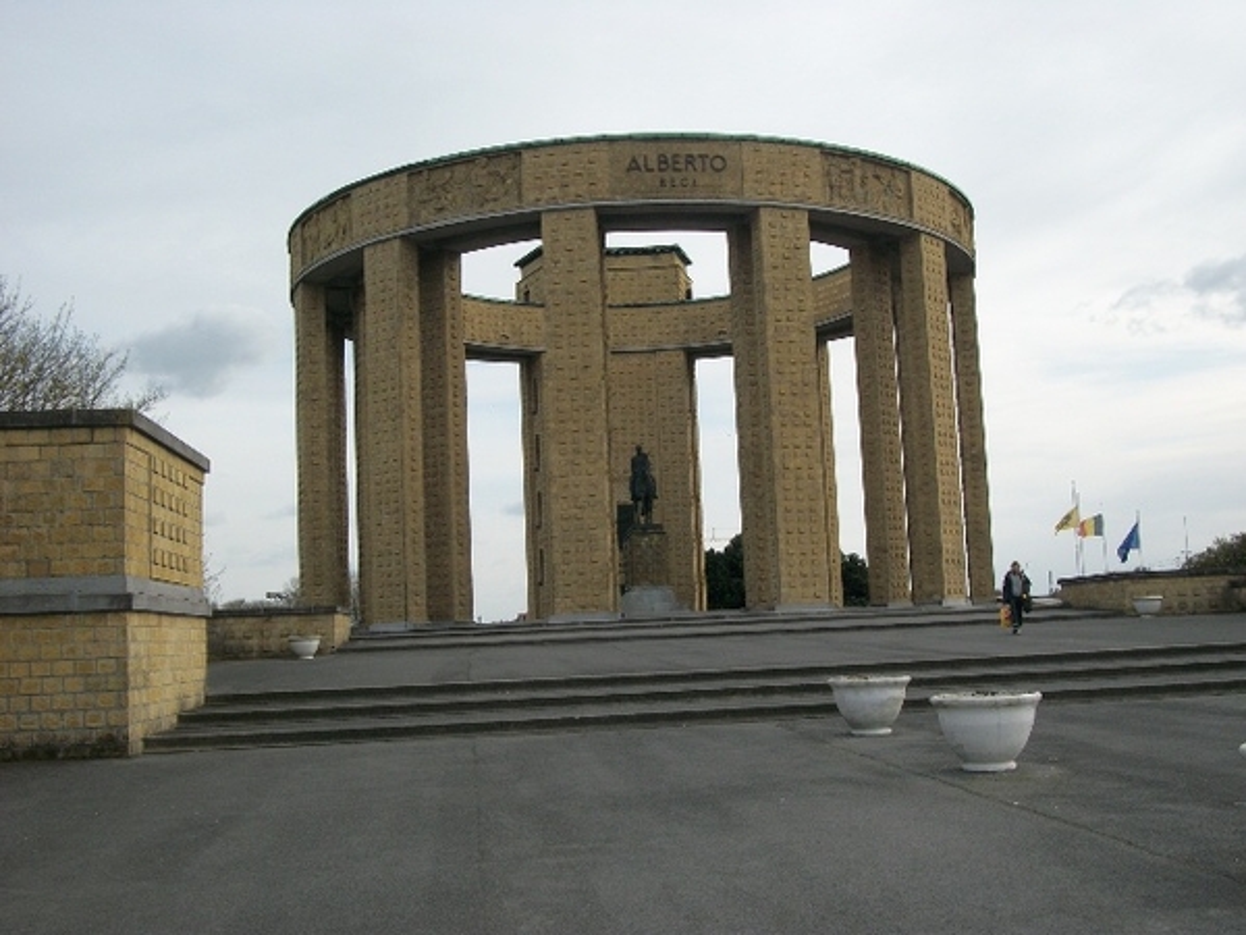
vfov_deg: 36.0
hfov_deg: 46.8
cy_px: 468
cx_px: 623
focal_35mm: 40
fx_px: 1440
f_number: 9.9
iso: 80
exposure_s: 1/125
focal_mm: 7.1
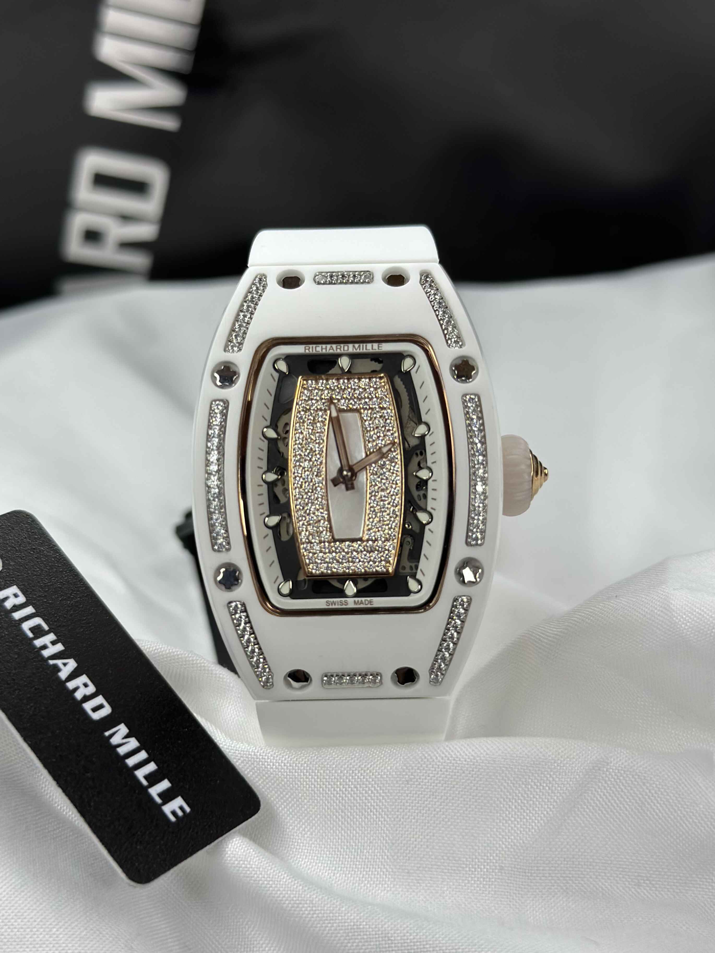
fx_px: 1322
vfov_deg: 39.7
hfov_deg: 30.3
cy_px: 476
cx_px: 358
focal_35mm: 48
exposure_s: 1/935
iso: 80
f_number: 1.78
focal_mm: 6.86
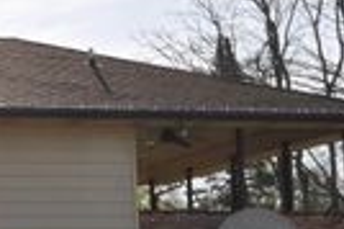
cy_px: 113
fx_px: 1279
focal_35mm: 134
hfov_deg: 14.4
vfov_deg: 10.2
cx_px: -149
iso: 200
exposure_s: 1/200
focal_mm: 24
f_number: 14
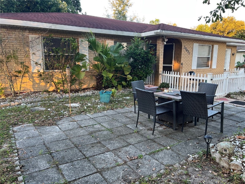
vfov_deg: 53.1
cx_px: 122
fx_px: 184
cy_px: 92
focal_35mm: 26
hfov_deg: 67.3
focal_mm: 5.7
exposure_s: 1/121
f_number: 1.5
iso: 50
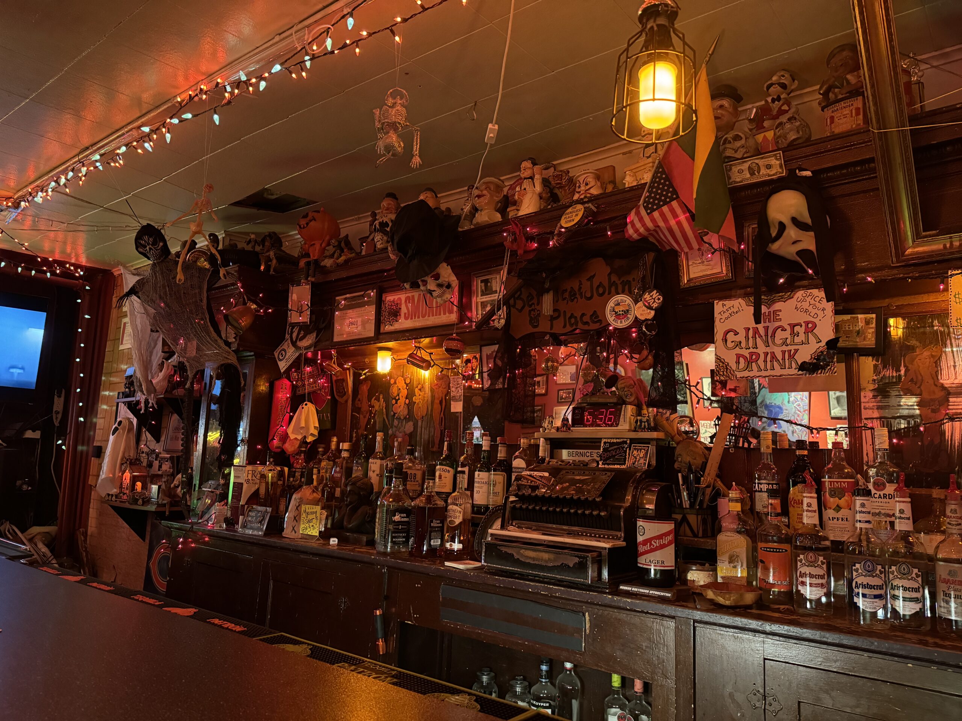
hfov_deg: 71.6
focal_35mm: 24
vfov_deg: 56.8
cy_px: 360
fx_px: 667
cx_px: 481
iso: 1000
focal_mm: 6.76
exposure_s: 1/30
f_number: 1.78
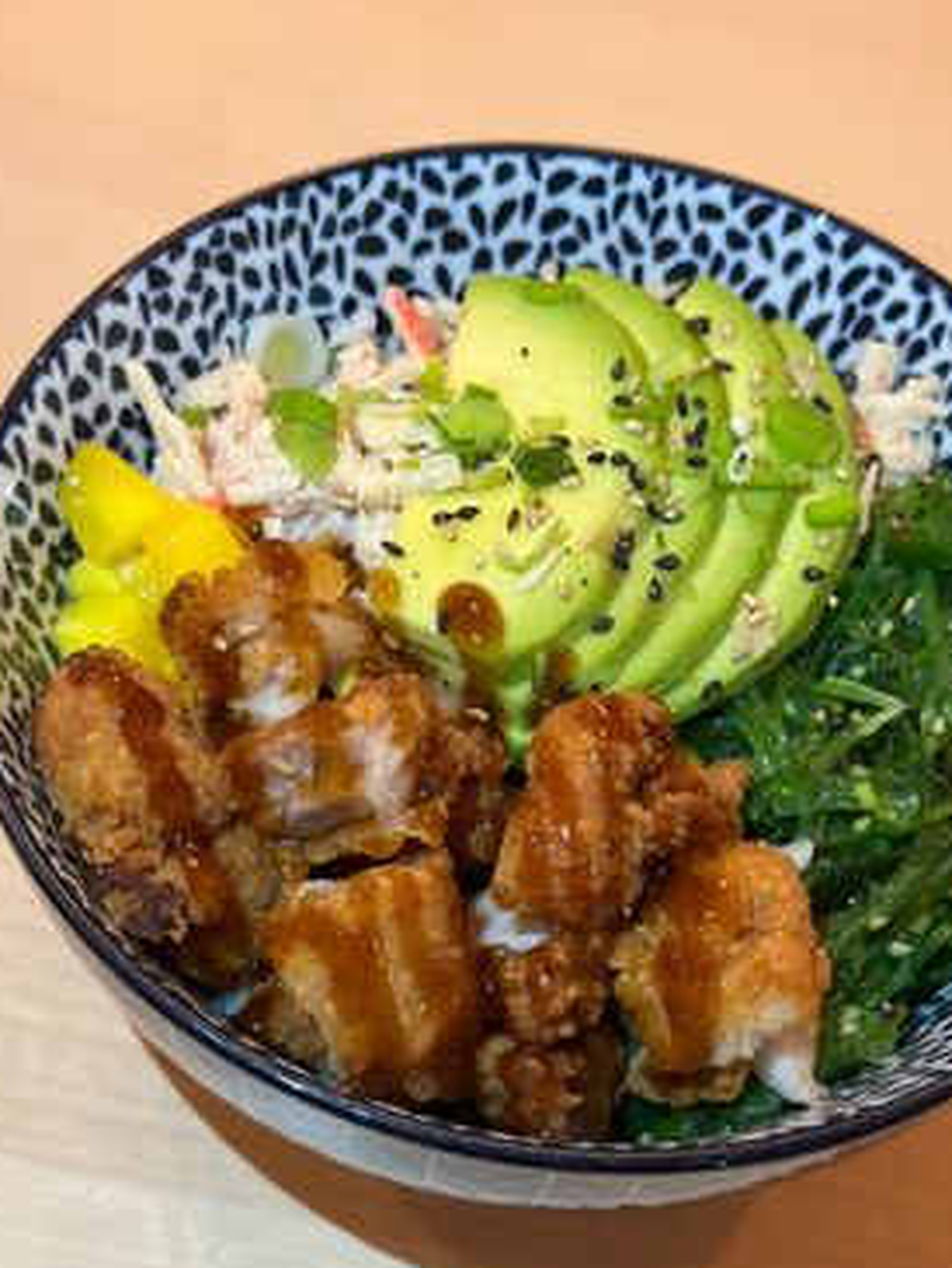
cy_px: 670
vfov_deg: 34.3
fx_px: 2052
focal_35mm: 56
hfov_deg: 26.1
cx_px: 532
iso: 320
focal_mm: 6.86
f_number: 1.78
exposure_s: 1/50
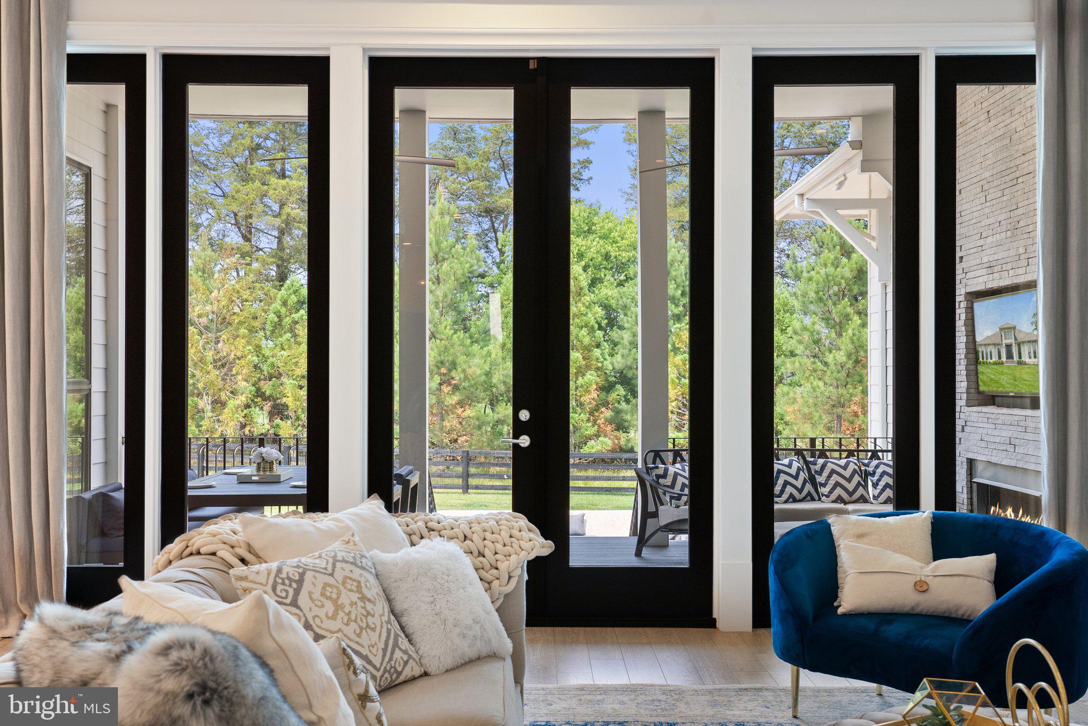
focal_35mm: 35
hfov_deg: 54.4
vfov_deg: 37.9
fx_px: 1058
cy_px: 363
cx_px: 544
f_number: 8
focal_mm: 35
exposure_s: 1/4
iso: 400
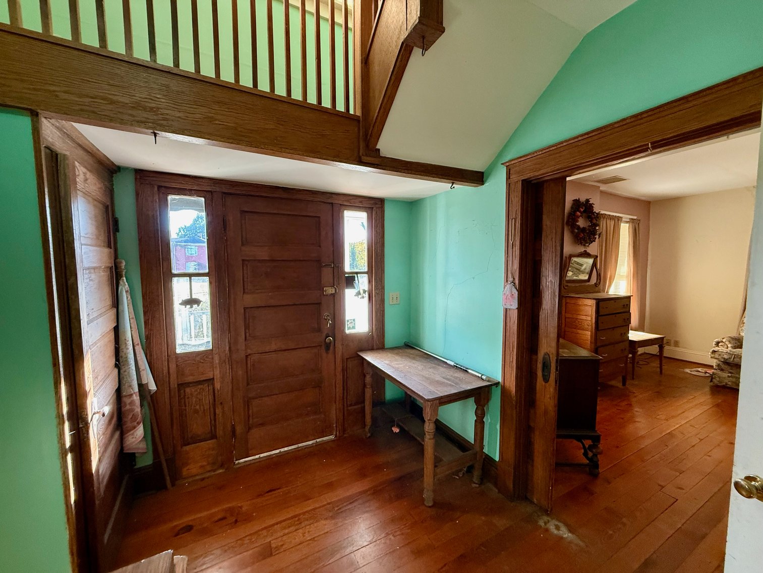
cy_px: 286
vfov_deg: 85.7
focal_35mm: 14
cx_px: 382
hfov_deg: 102.1
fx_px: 309
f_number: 2.2
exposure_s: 1/95
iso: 320
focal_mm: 2.22
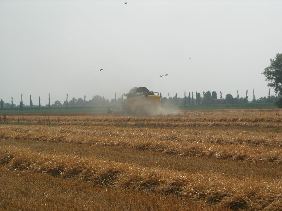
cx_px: 141
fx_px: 921
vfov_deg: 13.1
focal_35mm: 113
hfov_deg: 17.4
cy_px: 106
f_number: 8.2
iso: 64
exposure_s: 1/384
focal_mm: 23.4
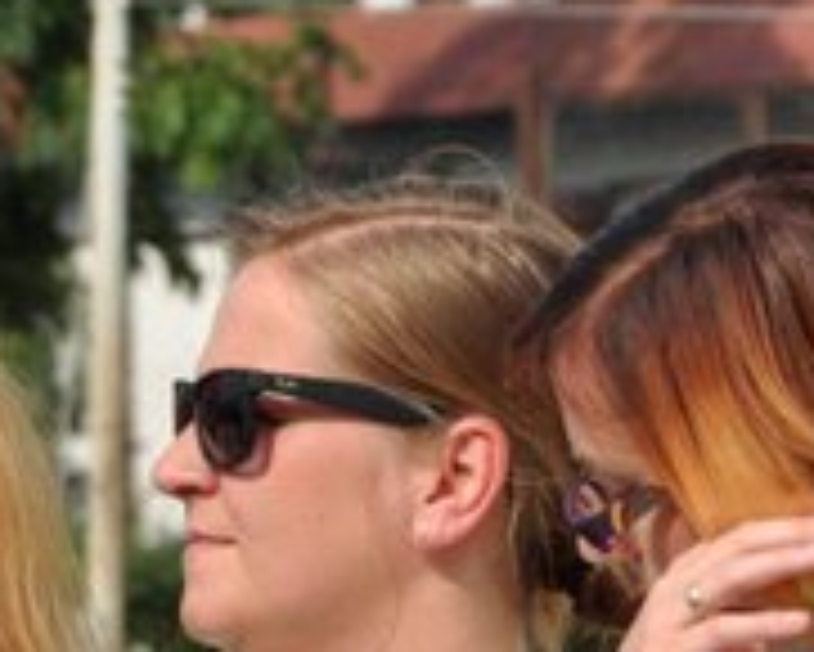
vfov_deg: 2.0
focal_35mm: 782
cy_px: 764
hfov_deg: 2.5
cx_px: -625
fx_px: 18842
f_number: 13
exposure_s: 1/1250
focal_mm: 155
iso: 640
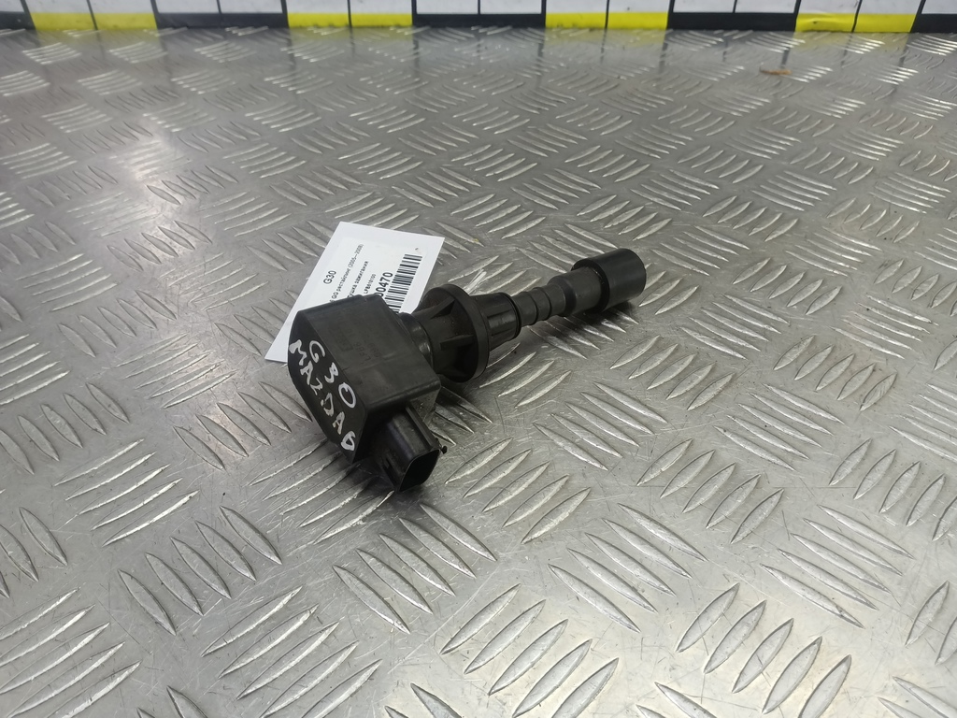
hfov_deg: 73.9
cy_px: 359
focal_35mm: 23
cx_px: 478
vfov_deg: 58.9
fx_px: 636
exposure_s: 1/50
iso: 115
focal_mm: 4.11
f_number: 1.6
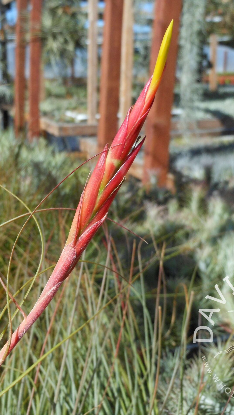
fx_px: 529
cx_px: 74
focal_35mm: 48
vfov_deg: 42.9
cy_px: 207
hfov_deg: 24.8
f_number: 4
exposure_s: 1/200
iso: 80
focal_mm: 5.9
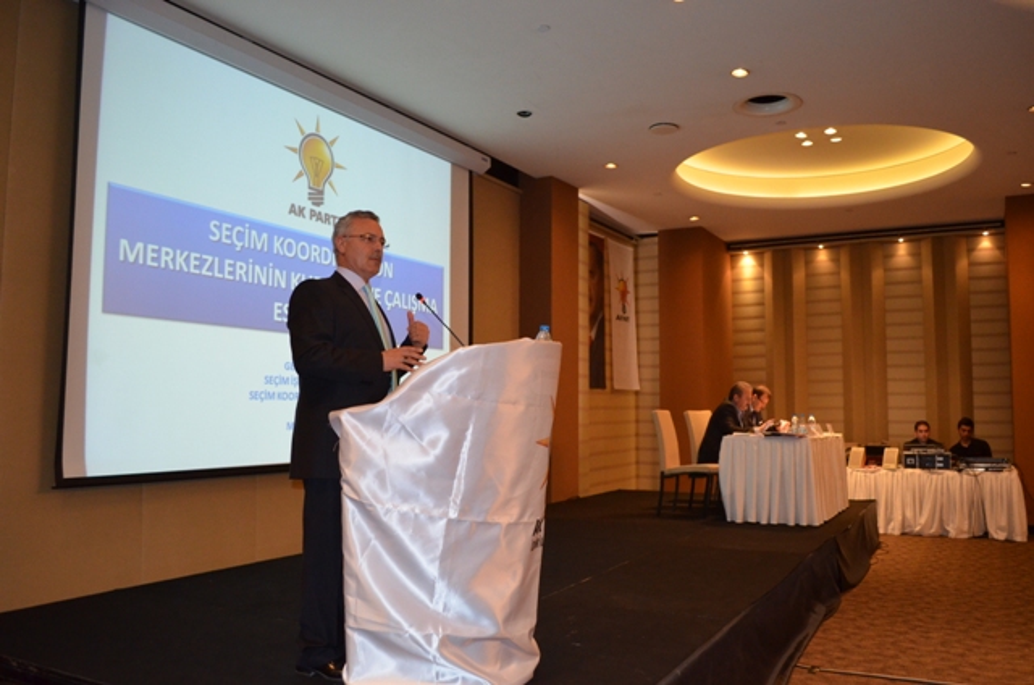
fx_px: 860
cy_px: 342
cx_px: 517
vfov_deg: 43.4
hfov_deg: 62.0
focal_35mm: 30
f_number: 3.8
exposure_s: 1/60
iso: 1800
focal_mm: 20
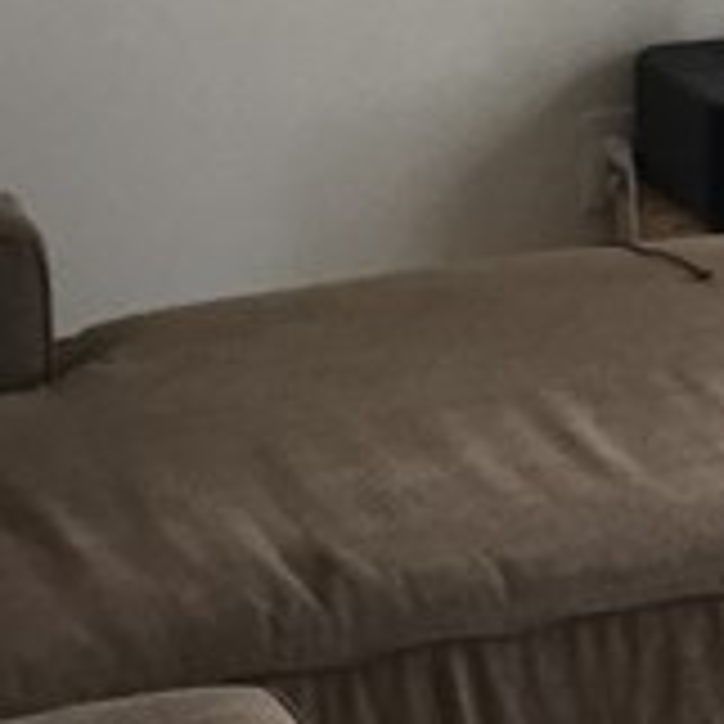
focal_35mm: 163
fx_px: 3857
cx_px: 1223
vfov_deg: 10.6
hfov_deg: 10.2
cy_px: -103
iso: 50
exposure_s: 1/30
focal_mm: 4.15
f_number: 2.2
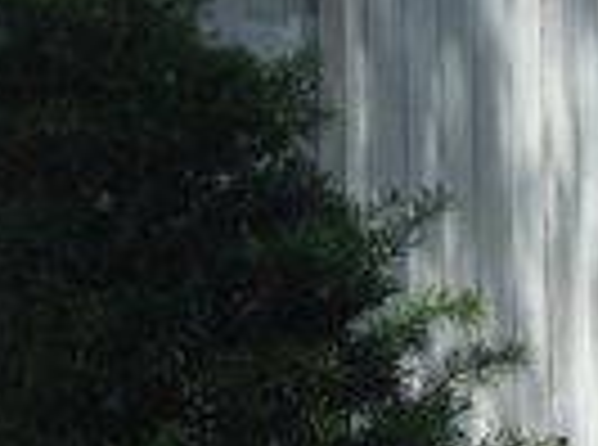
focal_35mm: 140
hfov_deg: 13.8
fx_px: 2412
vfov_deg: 10.5
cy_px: 99
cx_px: -108
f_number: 2.2
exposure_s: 1/1647
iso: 32
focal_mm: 4.15
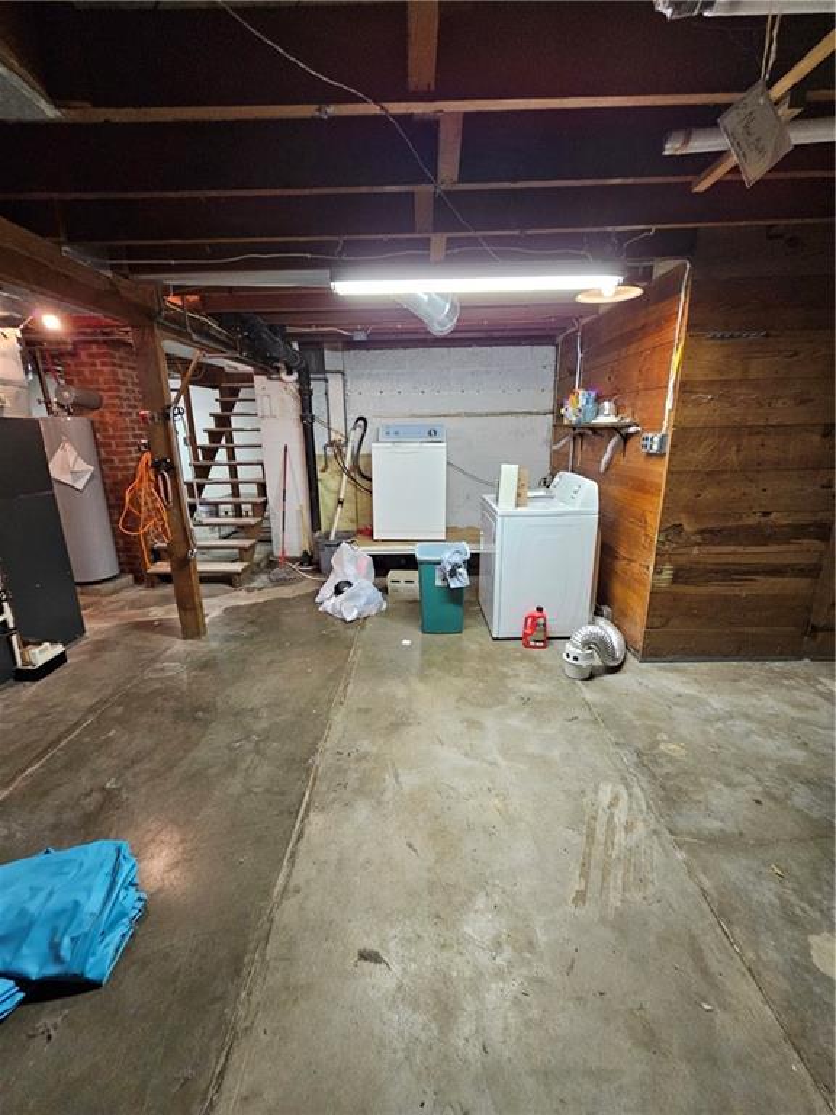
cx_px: 418
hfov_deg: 89.9
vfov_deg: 106.2
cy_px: 558
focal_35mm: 13
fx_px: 419
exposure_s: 1/30
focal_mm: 2.2
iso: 400
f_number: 2.2
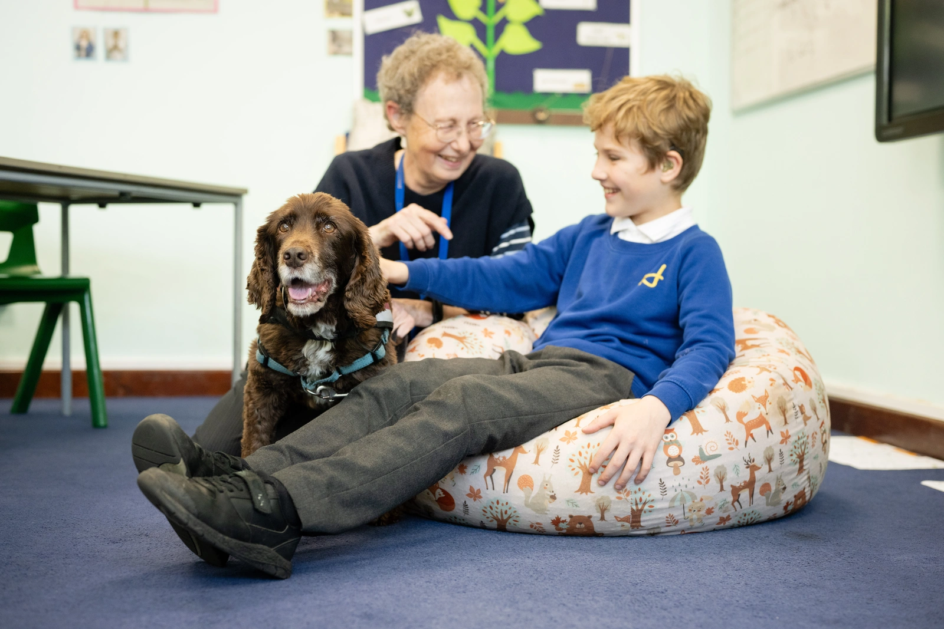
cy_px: 314
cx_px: 472
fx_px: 1311
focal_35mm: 50
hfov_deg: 39.6
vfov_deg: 27.0
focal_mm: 50
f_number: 3.2
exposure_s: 1/250
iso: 1600
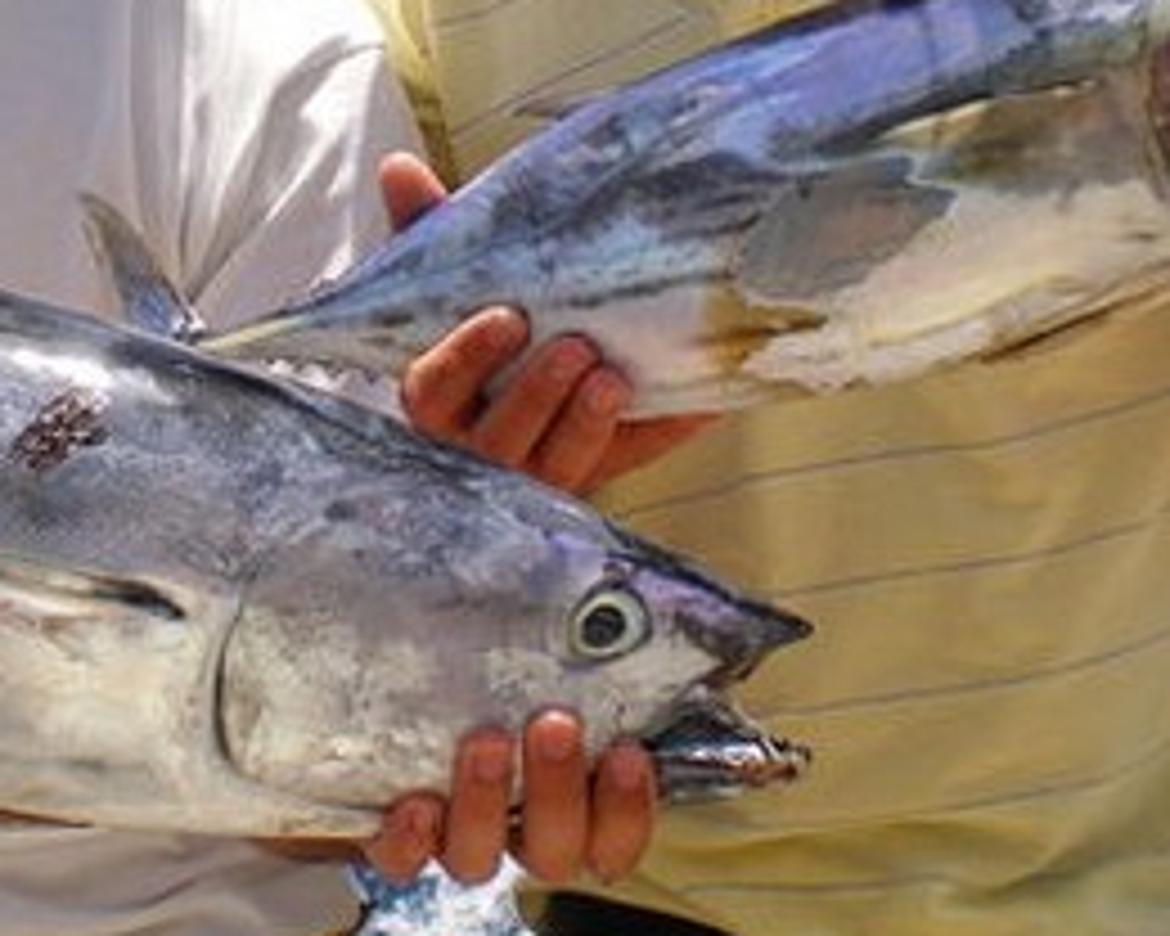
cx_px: 432
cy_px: 166
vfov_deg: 17.9
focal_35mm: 85
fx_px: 2943
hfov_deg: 22.4
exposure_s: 1/500
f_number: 4.6
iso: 50
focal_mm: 6.3
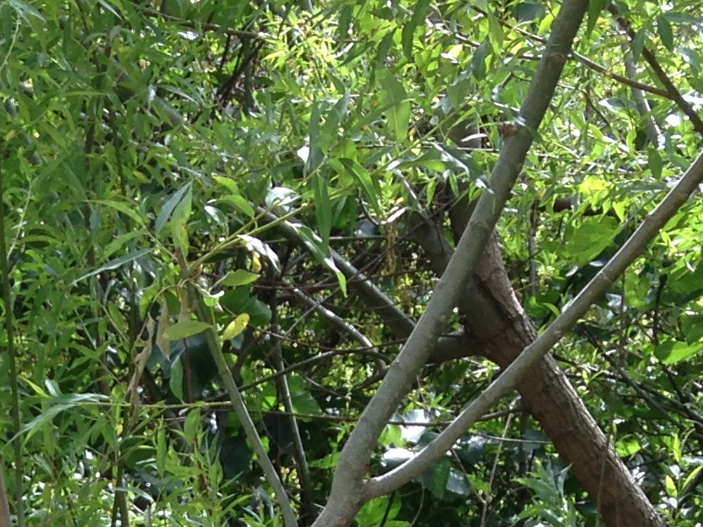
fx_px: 2721
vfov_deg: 10.2
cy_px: 1043
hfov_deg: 14.2
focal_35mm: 134
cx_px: -176
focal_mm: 4.12
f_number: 2.4
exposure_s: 1/197
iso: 50
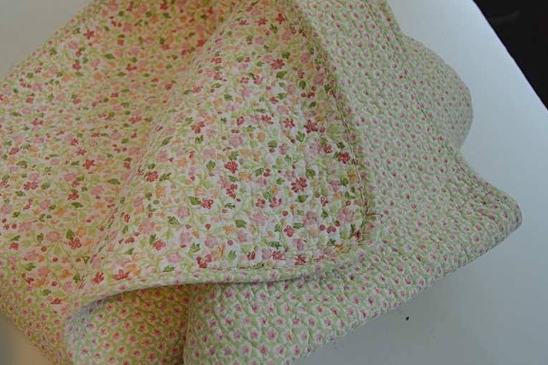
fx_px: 593
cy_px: 183
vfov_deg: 34.2
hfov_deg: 49.3
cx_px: 222
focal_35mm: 39
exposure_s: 1/60
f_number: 3.5
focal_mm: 20
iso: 500
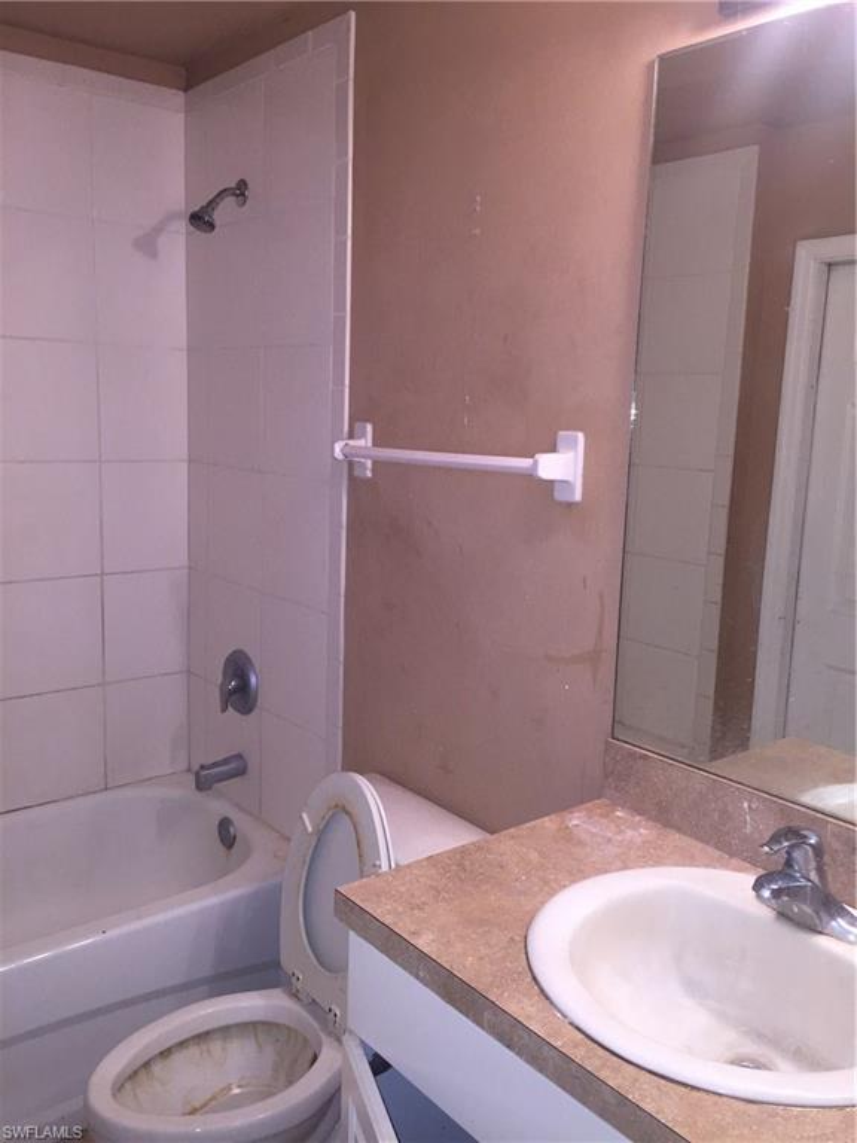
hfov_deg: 48.2
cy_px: 572
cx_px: 428
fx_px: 957
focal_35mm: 29
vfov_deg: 61.7
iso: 160
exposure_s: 1/30
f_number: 2.2
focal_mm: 4.15
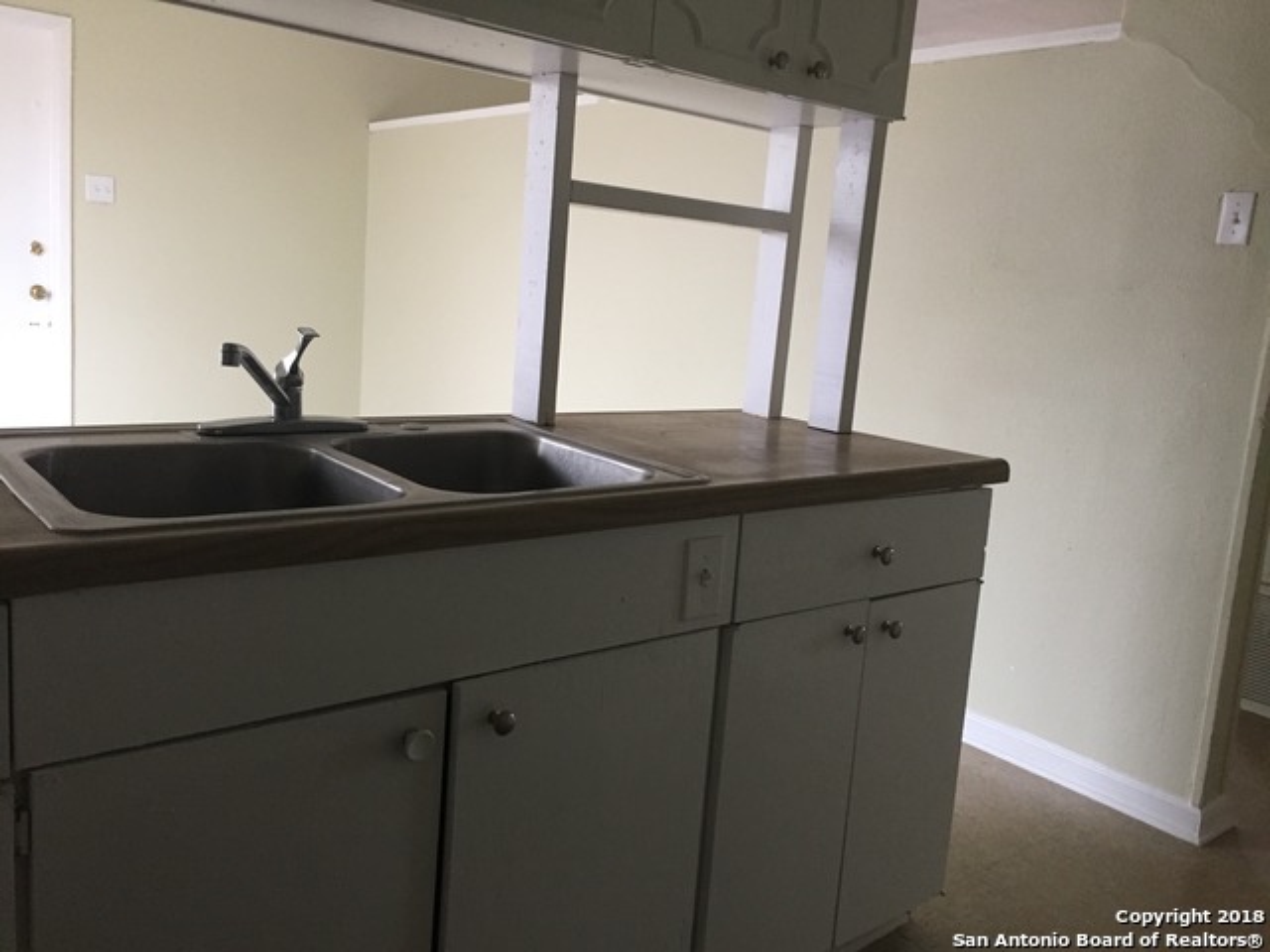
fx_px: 1064
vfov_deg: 48.2
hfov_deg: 61.7
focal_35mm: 29
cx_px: 635
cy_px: 476
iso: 160
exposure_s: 1/30
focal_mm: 4.15
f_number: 2.2
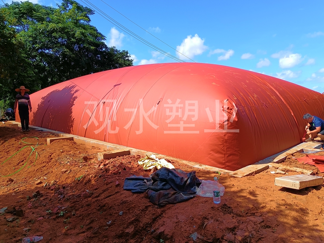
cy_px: 122
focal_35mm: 27
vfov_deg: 51.4
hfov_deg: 65.3
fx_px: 253
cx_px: 162
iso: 100
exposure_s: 1/845
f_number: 1.9
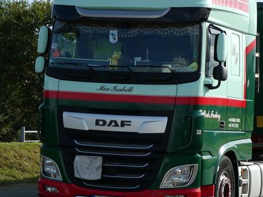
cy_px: 91
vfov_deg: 11.1
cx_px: 167
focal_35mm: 134
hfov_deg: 14.7
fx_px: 1018
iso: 80
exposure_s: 1/400
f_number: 4.6
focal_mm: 13.2
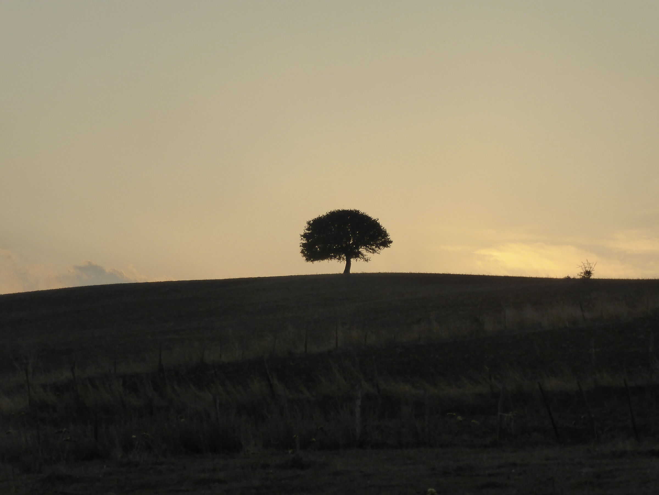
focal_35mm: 151
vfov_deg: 9.8
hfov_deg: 13.1
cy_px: 248
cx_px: 330
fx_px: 2875
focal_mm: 24.4
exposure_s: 1/1300
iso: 200
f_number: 5.4
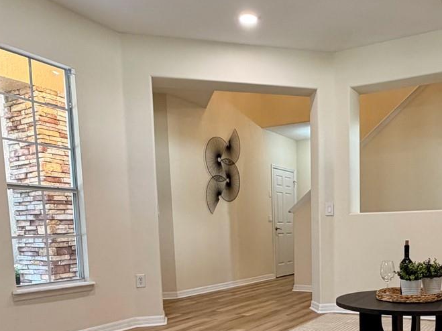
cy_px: 281
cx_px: 304
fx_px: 434
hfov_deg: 52.6
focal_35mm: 34
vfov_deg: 39.5
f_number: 2.2
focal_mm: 2.22
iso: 200
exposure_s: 1/120
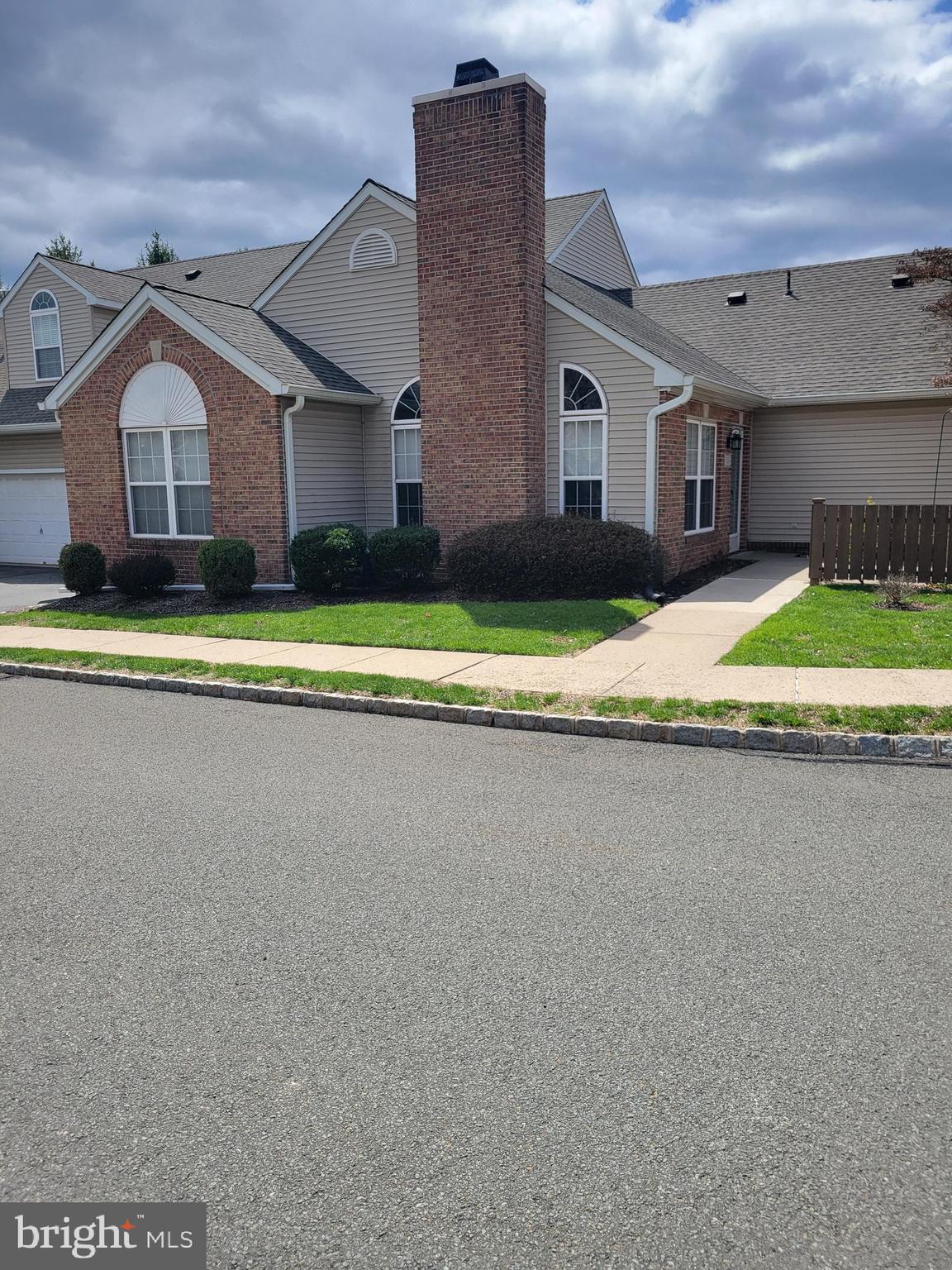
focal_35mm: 26
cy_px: 635
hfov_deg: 53.1
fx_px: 953
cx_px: 476
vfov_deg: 67.3
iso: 40
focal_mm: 5.4
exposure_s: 1/2812
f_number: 1.8
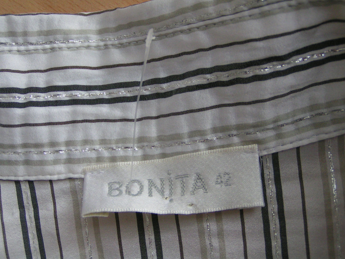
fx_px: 638
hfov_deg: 30.3
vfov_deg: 22.9
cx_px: 172
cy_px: 129
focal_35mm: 64
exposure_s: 1/60
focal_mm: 9.7
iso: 125
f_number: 3.2
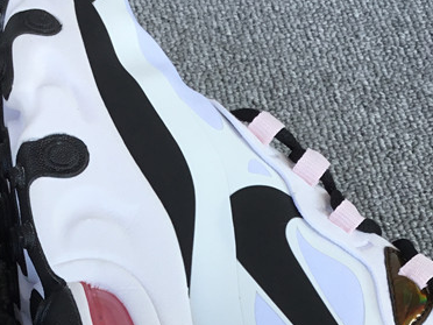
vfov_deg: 19.0
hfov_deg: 26.0
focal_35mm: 75
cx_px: 184
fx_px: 938
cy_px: 333
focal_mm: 3.3
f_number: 2.4
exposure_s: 1/160
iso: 25
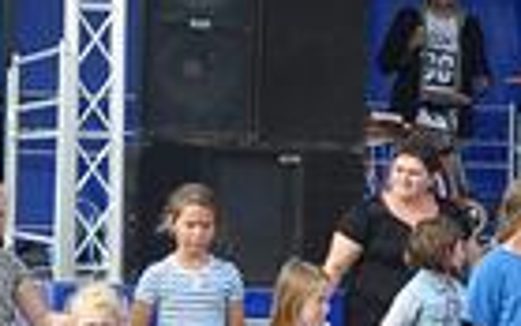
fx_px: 3182
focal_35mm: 224
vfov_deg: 5.9
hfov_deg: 9.3
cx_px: 457
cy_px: 245
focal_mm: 24
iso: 400
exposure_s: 1/400
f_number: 8
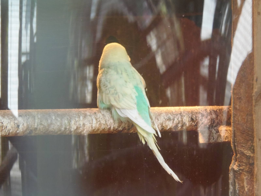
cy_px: 98
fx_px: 1591
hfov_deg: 9.4
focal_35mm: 211
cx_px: 130
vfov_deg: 7.0
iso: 250
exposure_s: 1/60
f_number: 5
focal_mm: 39.2
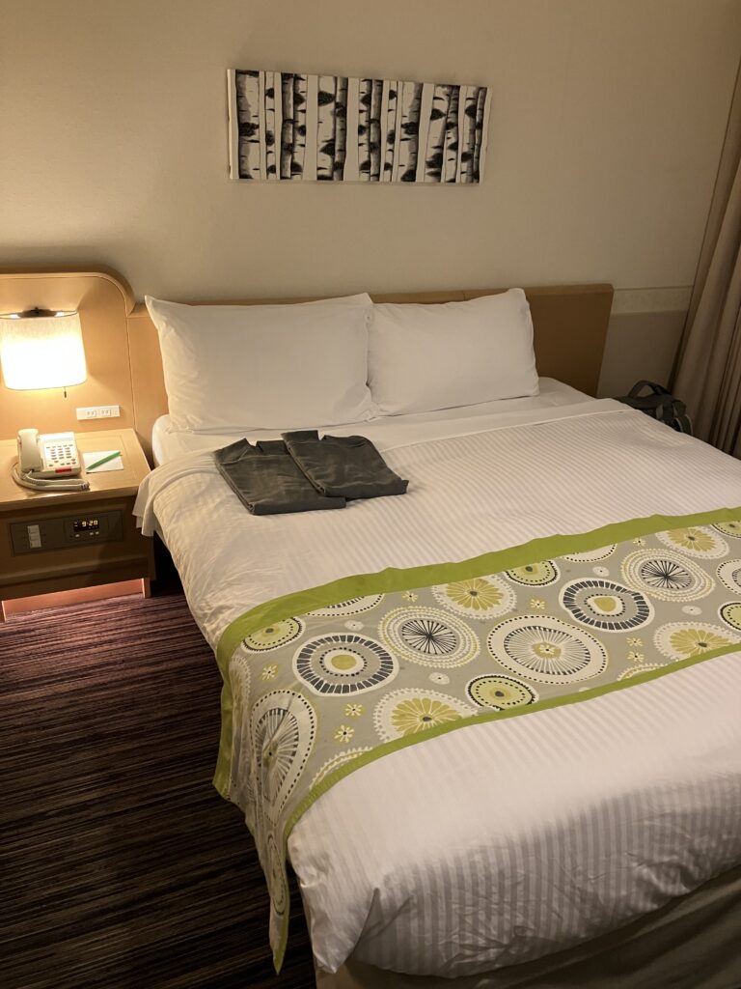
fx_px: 799
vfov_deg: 63.4
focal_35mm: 28
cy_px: 494
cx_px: 370
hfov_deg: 49.7
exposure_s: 1/33
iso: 250
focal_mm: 3.99
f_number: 1.8
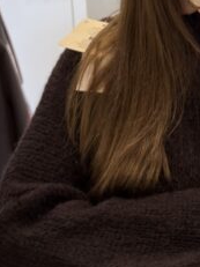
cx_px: 234
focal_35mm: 83
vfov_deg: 21.7
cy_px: -59
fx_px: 640
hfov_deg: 17.0
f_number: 1.78
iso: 160
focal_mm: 6.76
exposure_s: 1/100
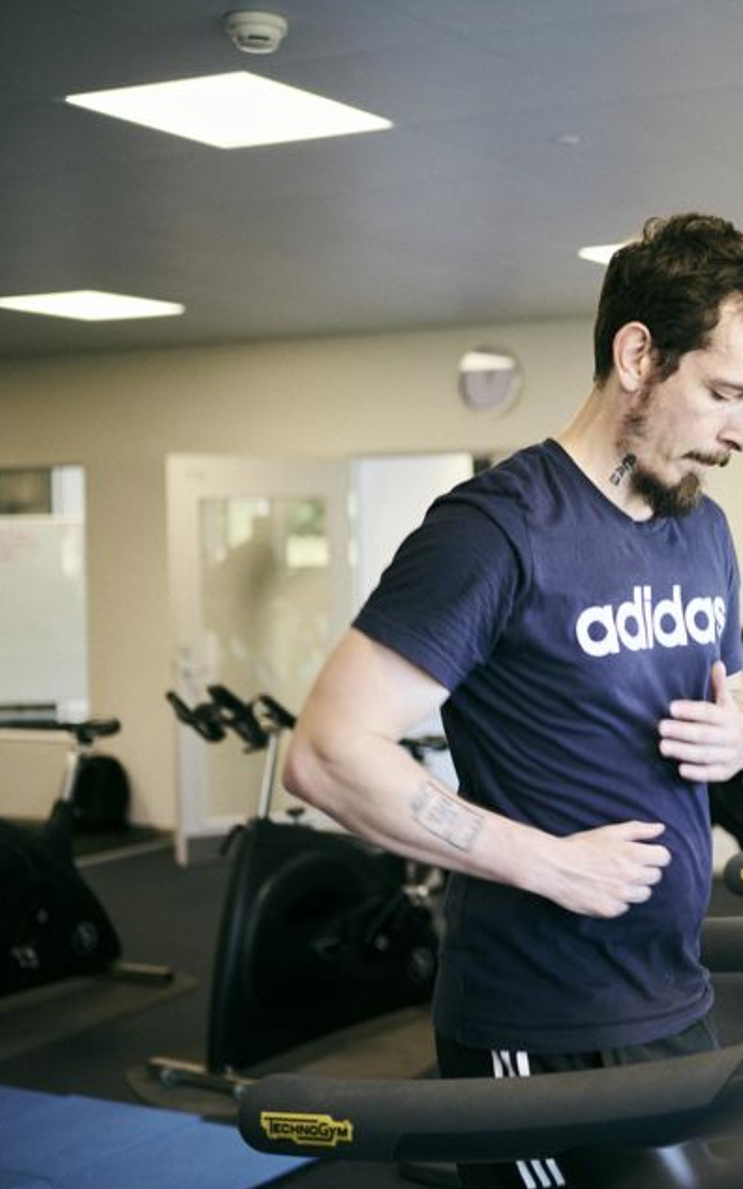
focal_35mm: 54
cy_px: 591
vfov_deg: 37.5
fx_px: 1750
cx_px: 861
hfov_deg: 22.3
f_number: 1.8
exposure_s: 1/200
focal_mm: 35
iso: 400
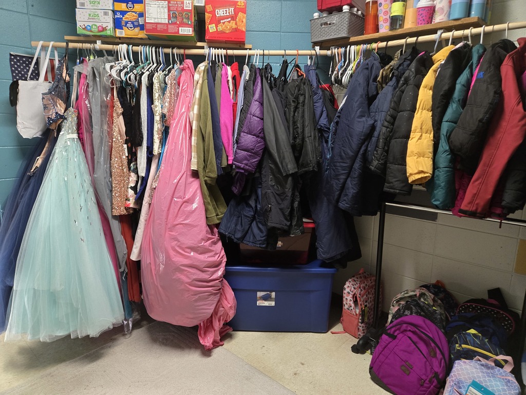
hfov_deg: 73.9
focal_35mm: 23
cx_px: 263
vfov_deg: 58.9
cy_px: 198
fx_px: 349
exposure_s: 1/60
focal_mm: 5.4
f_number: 1.8
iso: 800
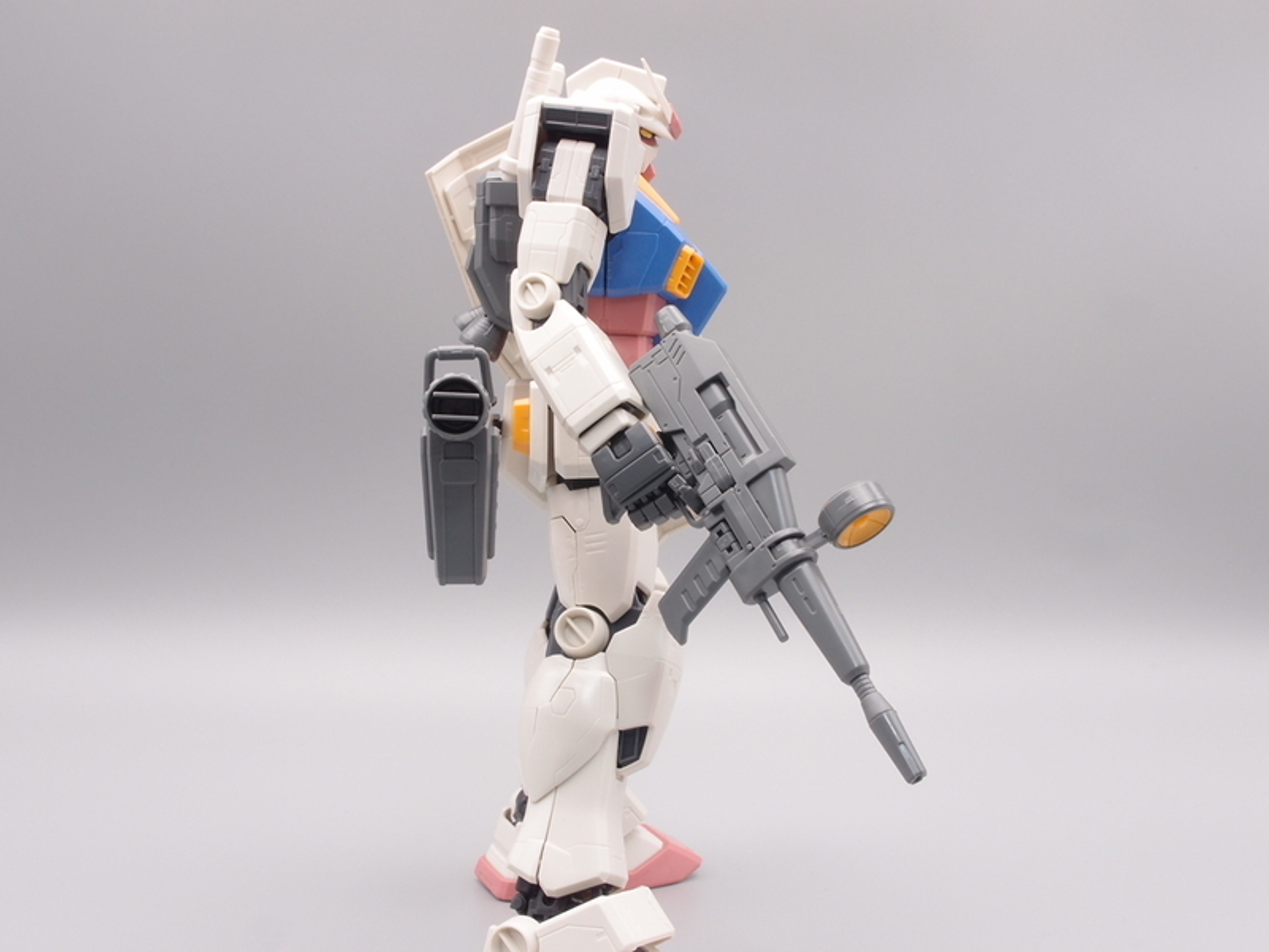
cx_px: 634
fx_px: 1686
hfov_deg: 41.2
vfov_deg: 31.5
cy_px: 476
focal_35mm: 46
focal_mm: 9.87
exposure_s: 1/6
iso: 100
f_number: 8
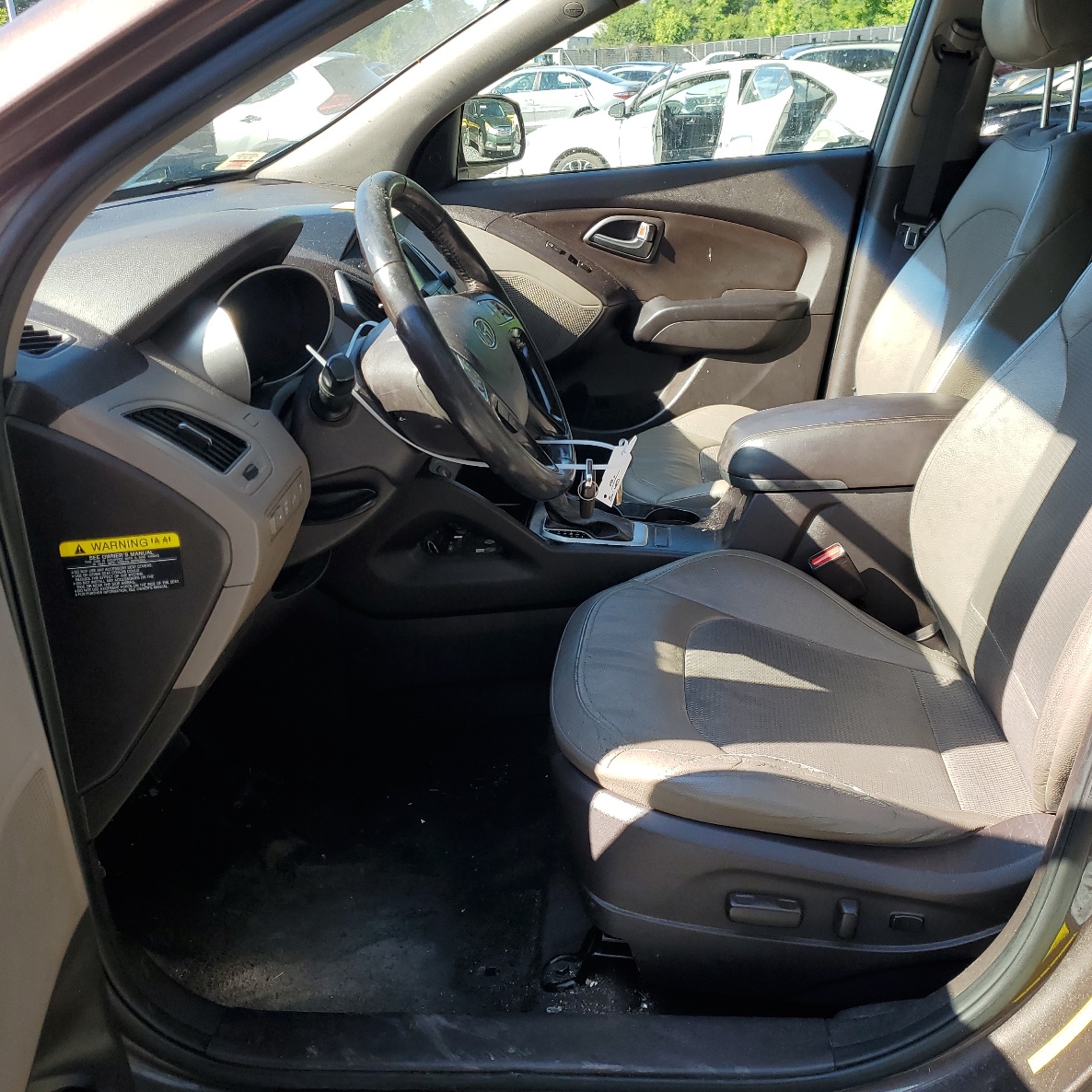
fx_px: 1106
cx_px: 596
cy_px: 551
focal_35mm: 31
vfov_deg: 52.5
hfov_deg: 52.5
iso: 50
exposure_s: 1/526
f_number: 1.5
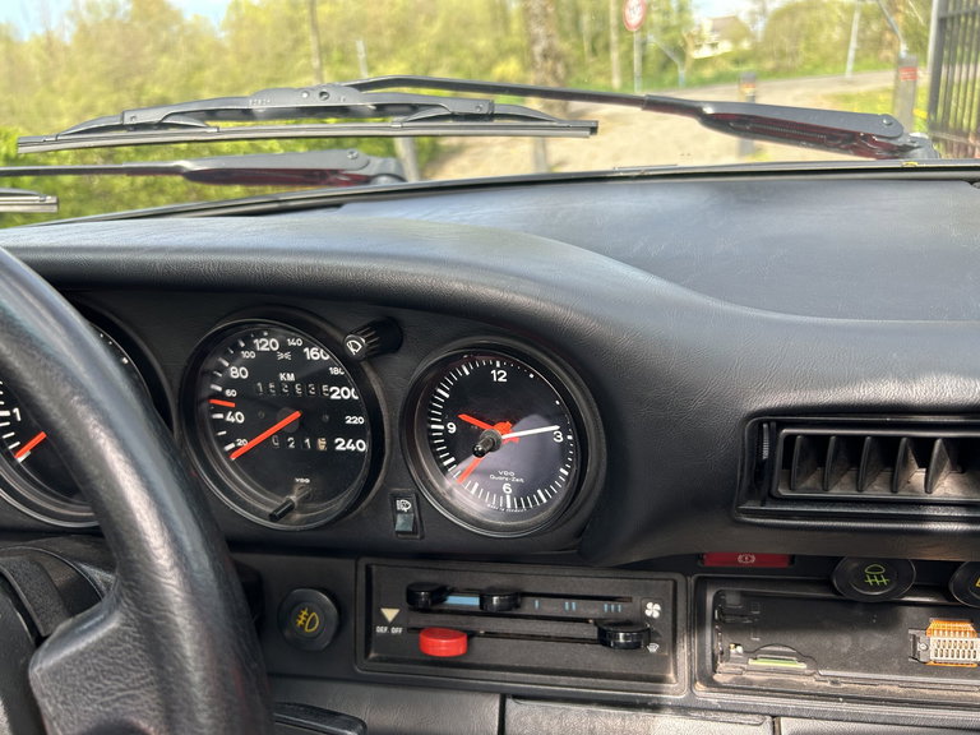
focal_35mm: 26
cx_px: 490
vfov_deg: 53.1
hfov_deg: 67.3
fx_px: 736
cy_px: 368
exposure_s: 1/380
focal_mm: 5.7
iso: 50
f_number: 1.5
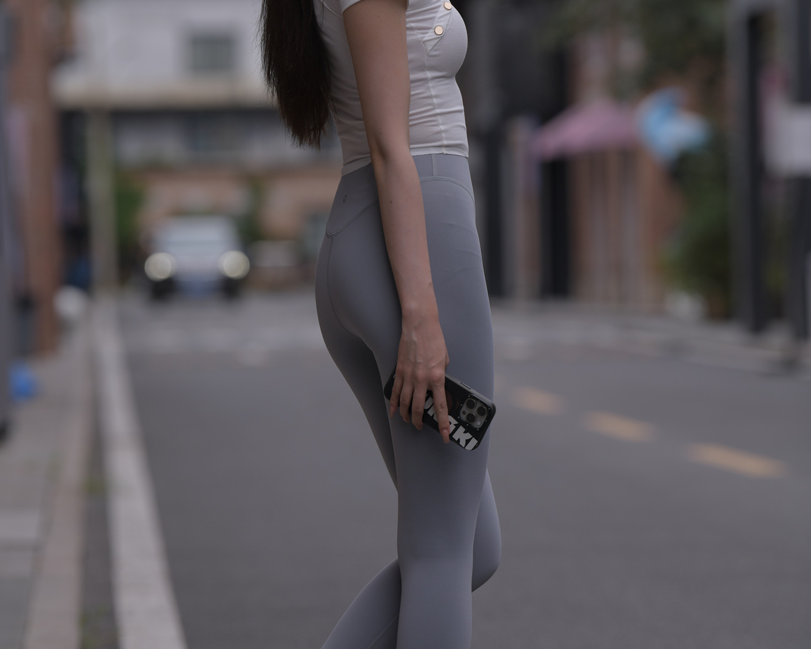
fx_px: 5737
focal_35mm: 239
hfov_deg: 8.1
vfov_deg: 6.5
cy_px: 295
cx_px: 409
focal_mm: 165
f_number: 4
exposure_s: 1/640
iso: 80
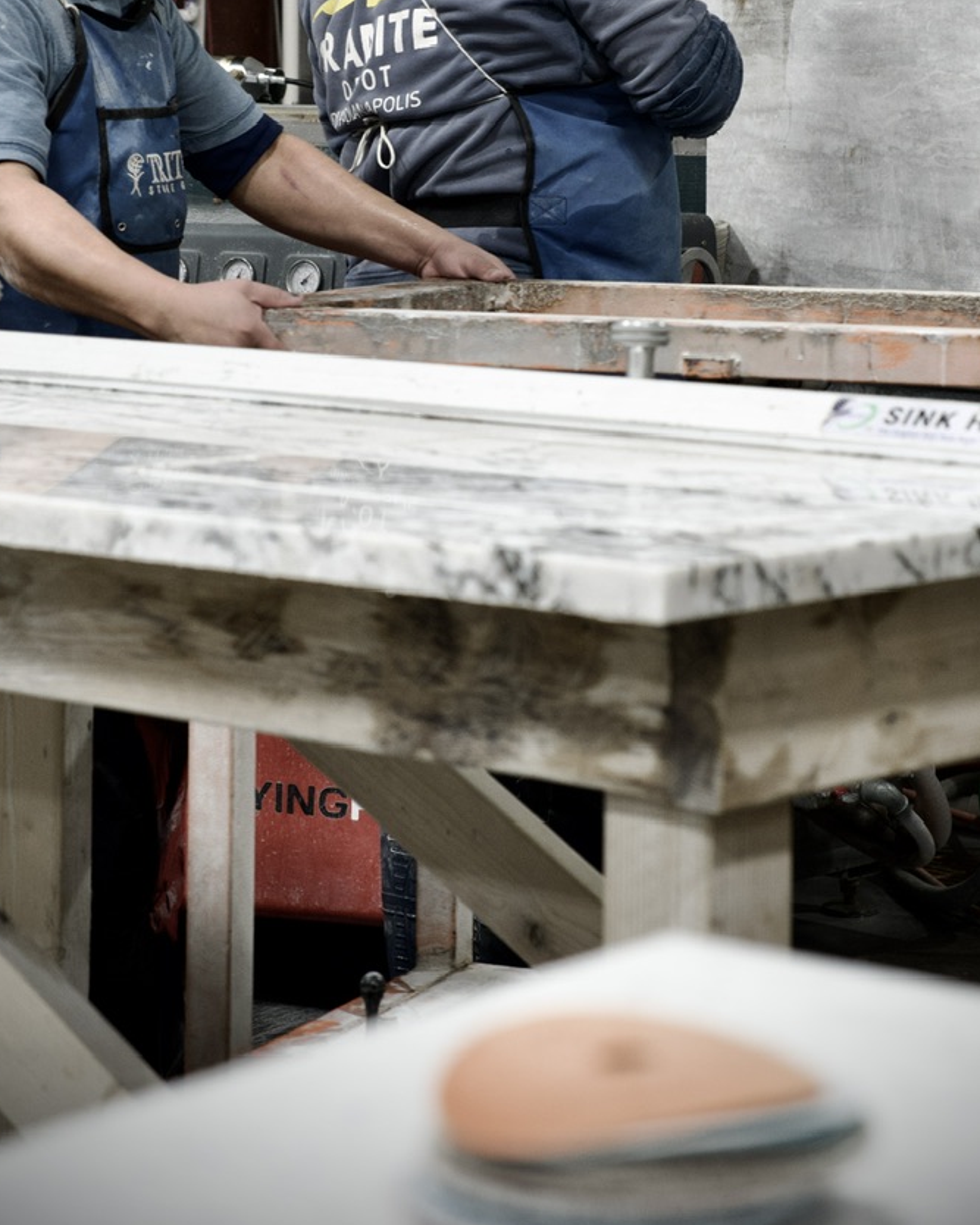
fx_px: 3916
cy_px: 292
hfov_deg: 14.3
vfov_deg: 17.7
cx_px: 534
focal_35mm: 108
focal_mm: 50
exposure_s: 1/160
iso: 640
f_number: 4
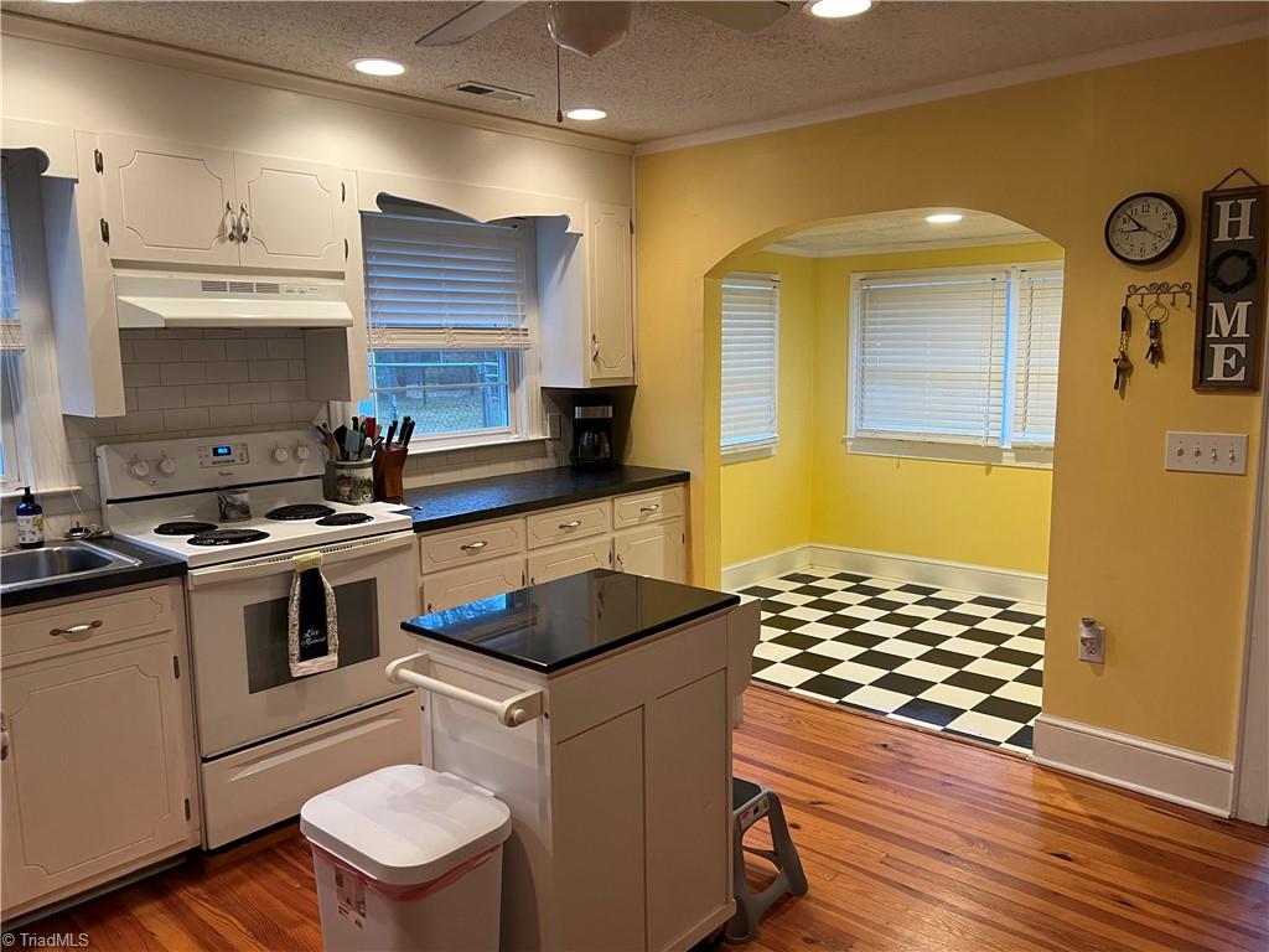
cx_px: 634
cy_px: 476
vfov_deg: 53.1
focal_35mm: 26
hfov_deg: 67.3
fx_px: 953
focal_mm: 5.7
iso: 125
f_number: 1.5
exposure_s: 1/60
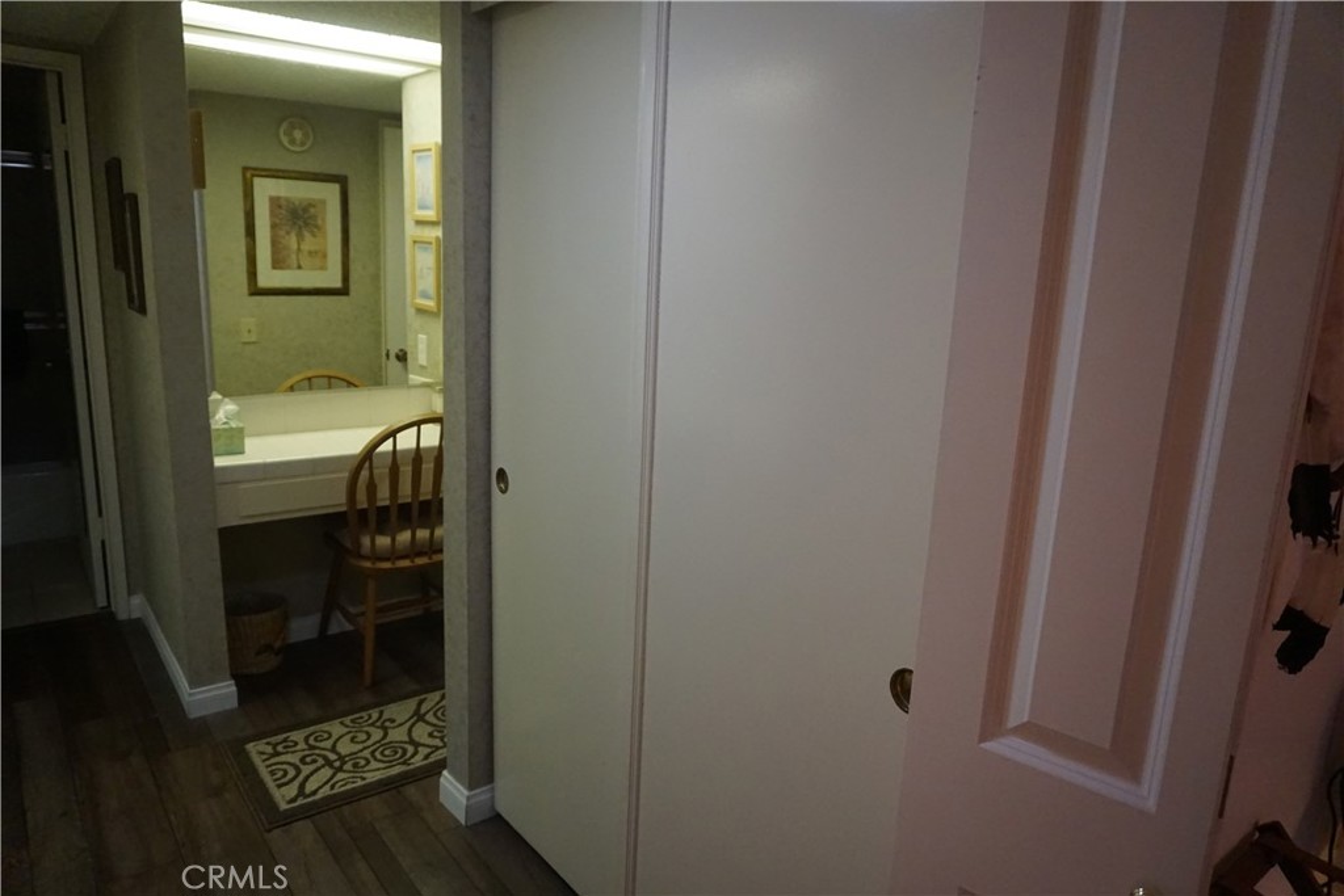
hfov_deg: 73.7
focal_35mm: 24
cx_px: 672
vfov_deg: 53.1
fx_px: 896
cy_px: 448
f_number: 3.5
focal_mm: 16
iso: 3200
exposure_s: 1/160
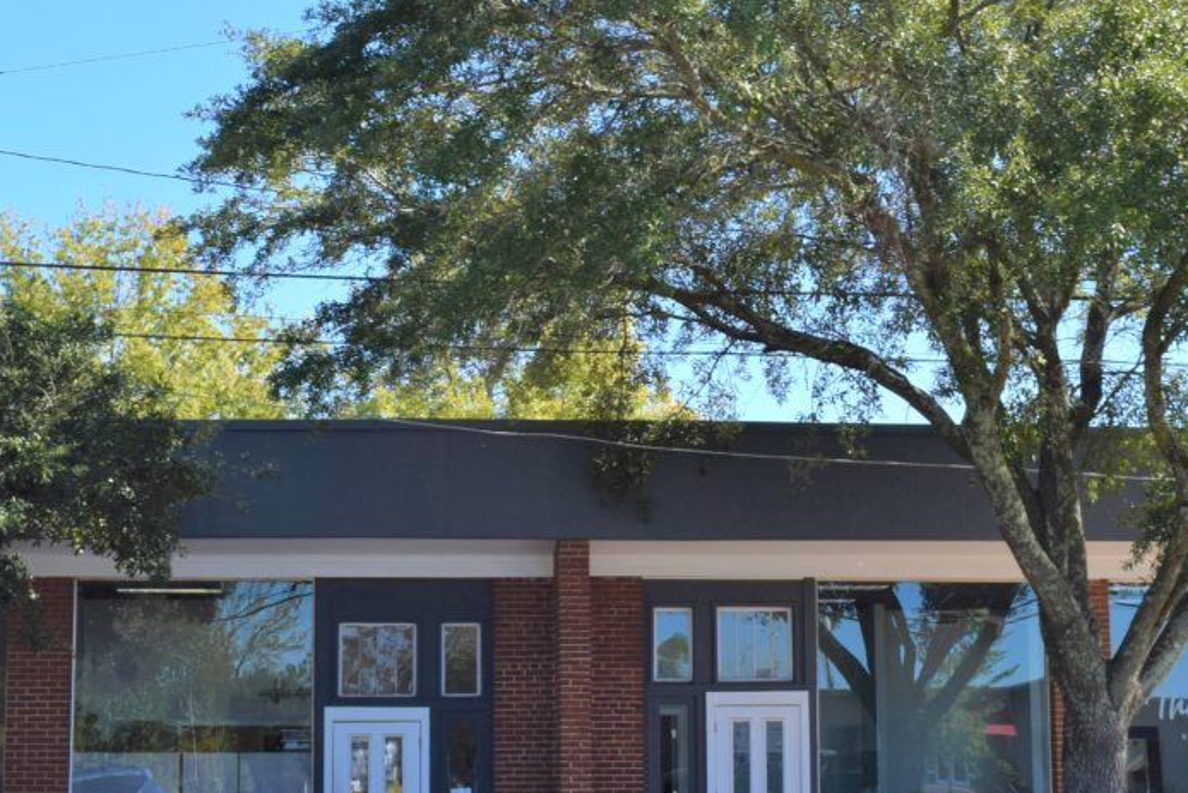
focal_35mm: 73
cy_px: 433
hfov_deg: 27.7
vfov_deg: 18.7
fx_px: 2409
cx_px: 582
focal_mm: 22
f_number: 9
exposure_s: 1/200
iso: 100
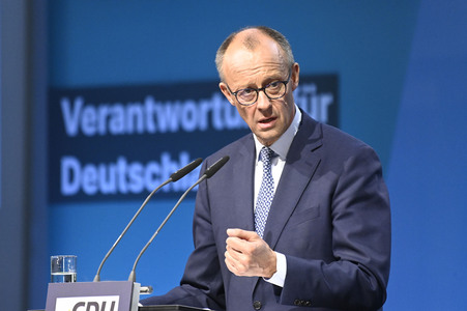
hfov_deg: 4.1
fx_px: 6481
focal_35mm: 500
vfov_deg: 2.7
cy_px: 156
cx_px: 234
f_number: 5.6
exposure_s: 1/500
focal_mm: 500
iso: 8000
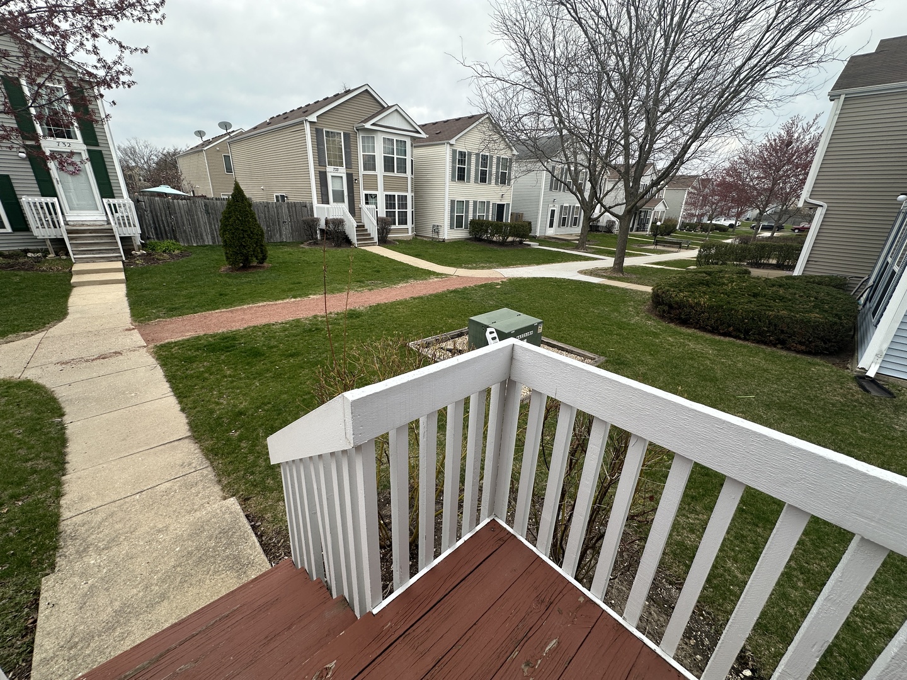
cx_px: 454
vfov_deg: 85.7
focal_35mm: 14
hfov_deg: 102.1
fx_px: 367
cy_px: 340
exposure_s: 1/500
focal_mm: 2.22
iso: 40
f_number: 2.2
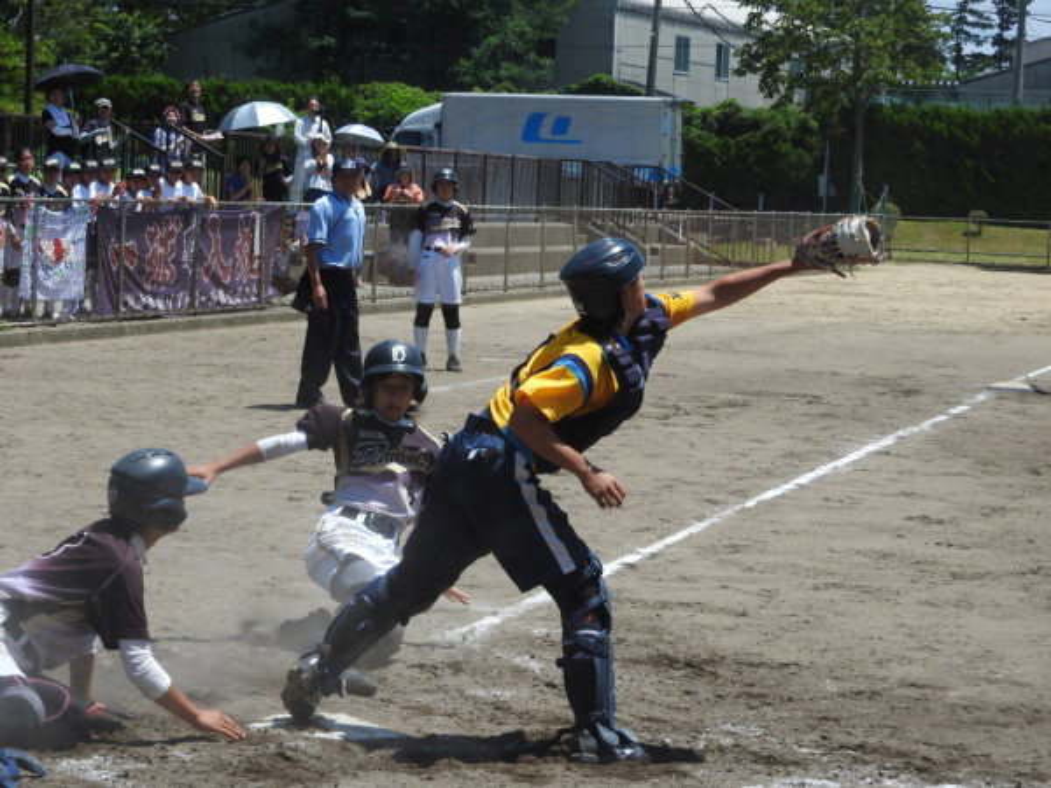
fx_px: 3188
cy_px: 394
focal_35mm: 105
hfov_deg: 18.7
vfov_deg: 14.1
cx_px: 526
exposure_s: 1/800
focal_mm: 18.8
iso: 100
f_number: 4.8
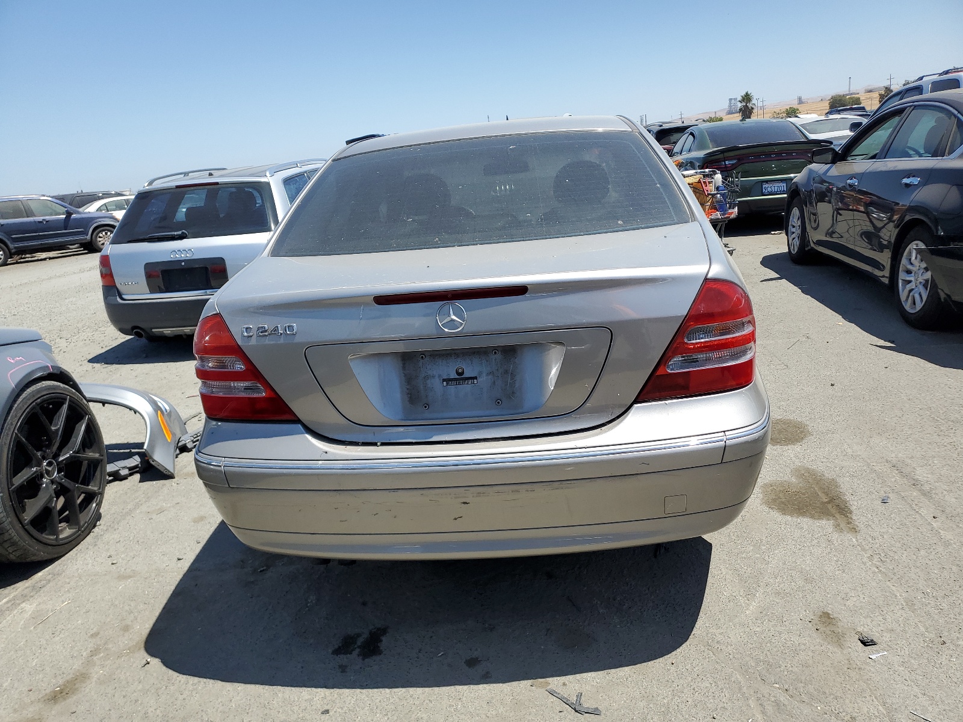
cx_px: 482
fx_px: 723
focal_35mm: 26
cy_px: 361
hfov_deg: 67.3
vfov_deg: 53.1
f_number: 1.5
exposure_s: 1/2500
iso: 50
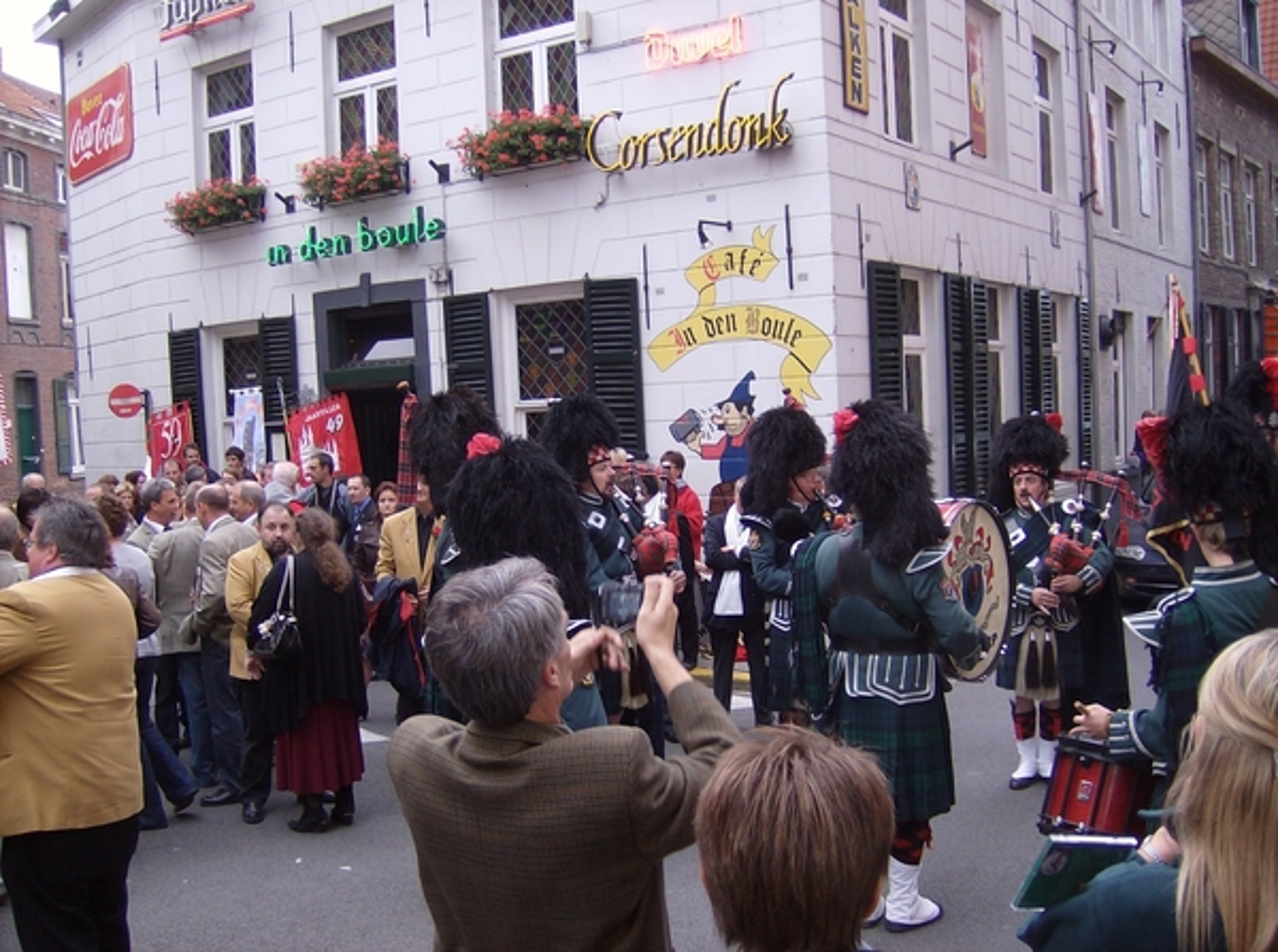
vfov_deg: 39.5
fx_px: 1326
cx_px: 639
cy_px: 476
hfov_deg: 51.5
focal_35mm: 36
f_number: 2.8
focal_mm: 6
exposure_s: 1/91.7
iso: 100
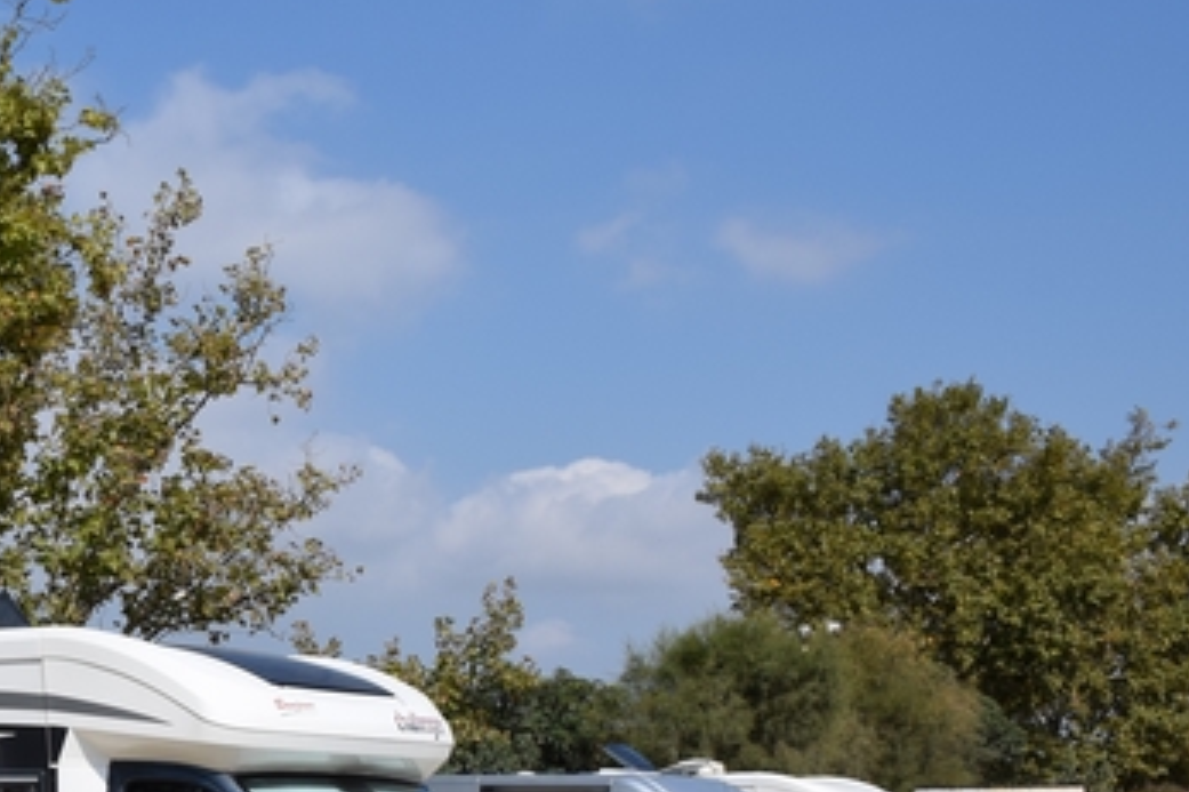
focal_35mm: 76
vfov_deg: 17.5
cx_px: -86
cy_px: 780
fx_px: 2509
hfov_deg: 25.0
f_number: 11
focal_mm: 22
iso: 200
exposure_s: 1/500
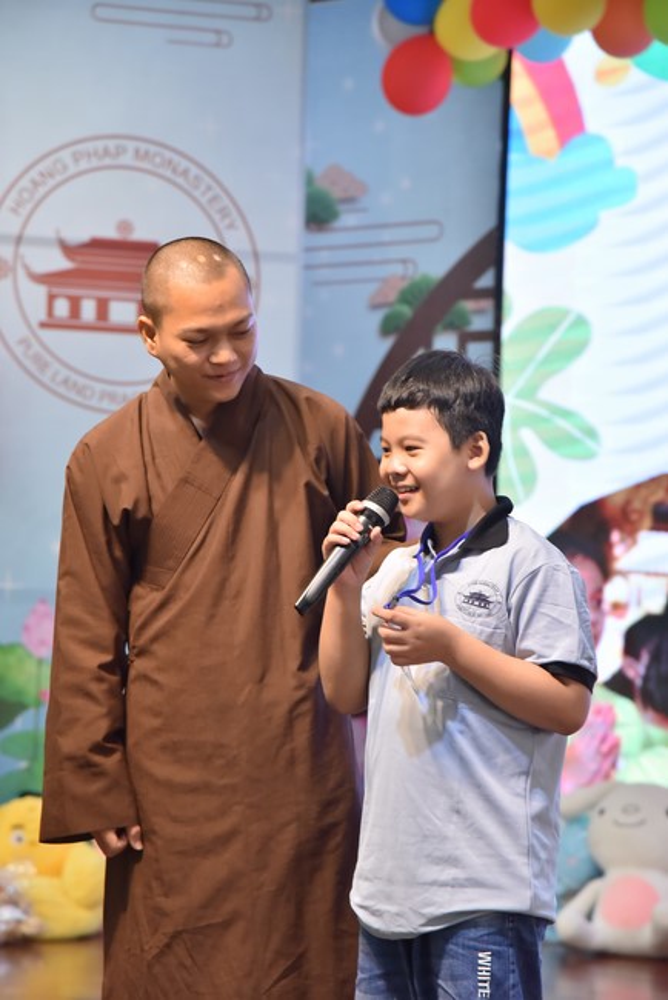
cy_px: 500
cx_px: 334
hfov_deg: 11.4
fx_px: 3336
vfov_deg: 17.1
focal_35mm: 120
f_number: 5.6
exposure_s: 1/160
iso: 2500
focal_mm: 120
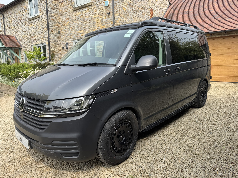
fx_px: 165
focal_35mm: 24
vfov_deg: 56.8
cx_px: 119
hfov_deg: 71.6
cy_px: 89
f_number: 1.78
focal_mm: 6.76
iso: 80
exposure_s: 1/1923
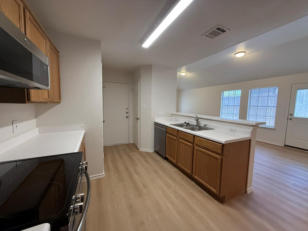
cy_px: 116
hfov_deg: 102.1
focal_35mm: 14
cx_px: 154
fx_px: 125
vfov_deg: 85.7
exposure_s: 1/120
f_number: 2.2
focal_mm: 2.22
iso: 320
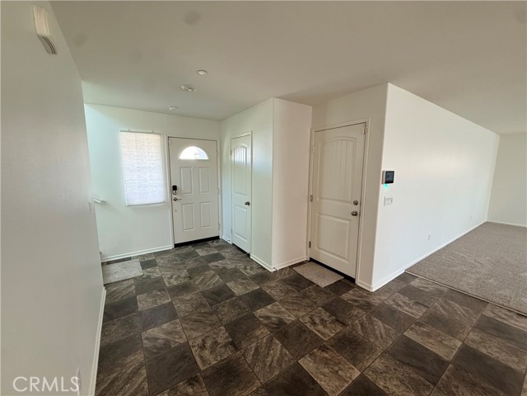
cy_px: 198
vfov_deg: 85.7
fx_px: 213
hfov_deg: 102.1
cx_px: 264
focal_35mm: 14
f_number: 2.2
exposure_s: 1/120
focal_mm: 2.22
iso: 200
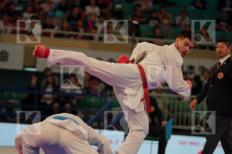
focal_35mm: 207
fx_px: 1334
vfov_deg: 6.6
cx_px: 116
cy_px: 77
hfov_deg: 9.9
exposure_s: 1/1000
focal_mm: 138
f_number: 2.8
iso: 1250
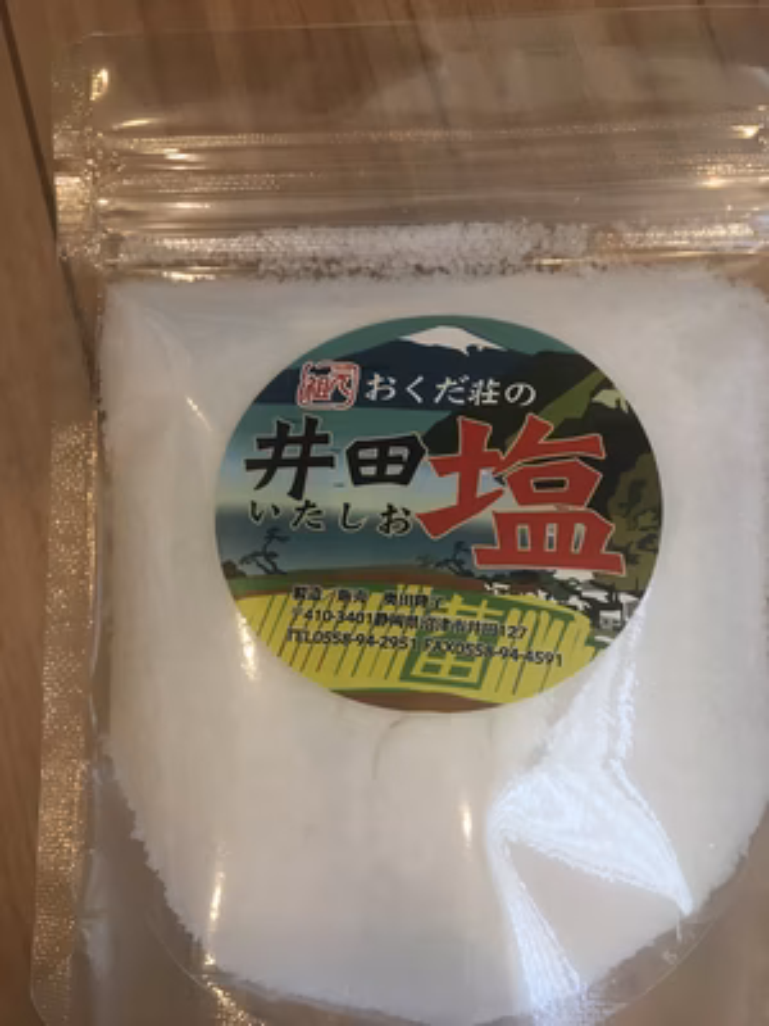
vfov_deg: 61.7
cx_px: 384
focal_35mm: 29
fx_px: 859
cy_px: 513
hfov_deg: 48.2
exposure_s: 1/30
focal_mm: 4.15
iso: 50
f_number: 2.2
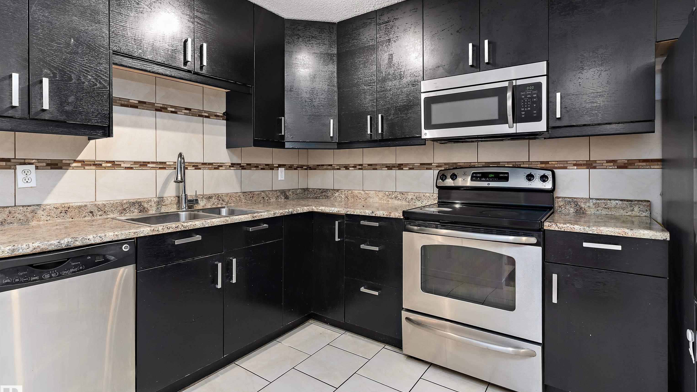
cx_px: 352
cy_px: 182
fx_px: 333
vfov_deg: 61.0
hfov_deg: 92.7
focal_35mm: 18
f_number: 8
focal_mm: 17
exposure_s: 1/1.67
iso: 640
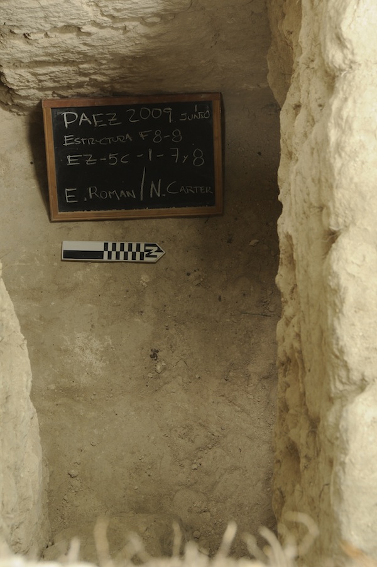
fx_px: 1936
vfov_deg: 16.7
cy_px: 284
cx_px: 188
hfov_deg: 11.1
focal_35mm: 123
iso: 200
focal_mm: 82
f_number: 9
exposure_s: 1/1.3
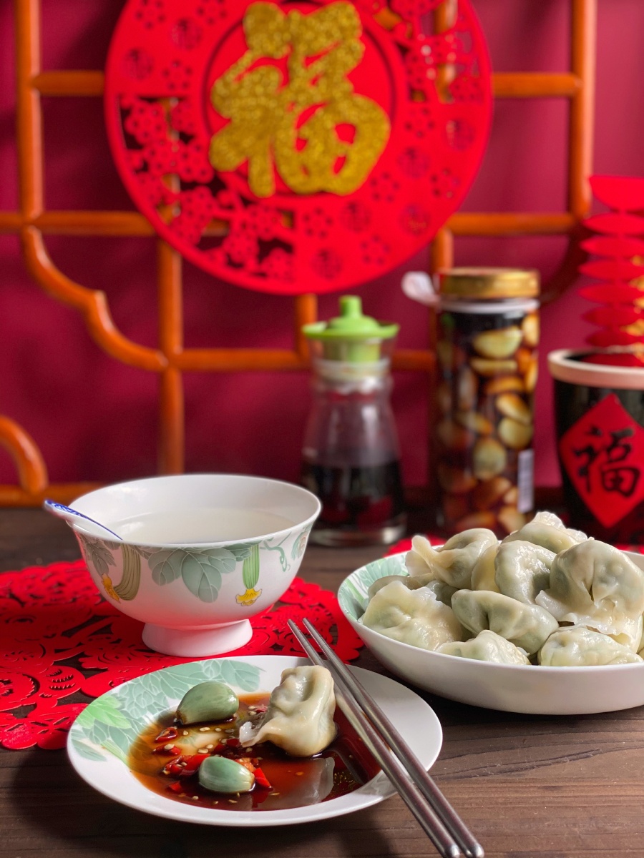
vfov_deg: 36.8
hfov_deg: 28.0
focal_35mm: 52
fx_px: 1290
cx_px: 322
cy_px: 429
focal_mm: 6
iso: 100
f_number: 2
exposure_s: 1/122
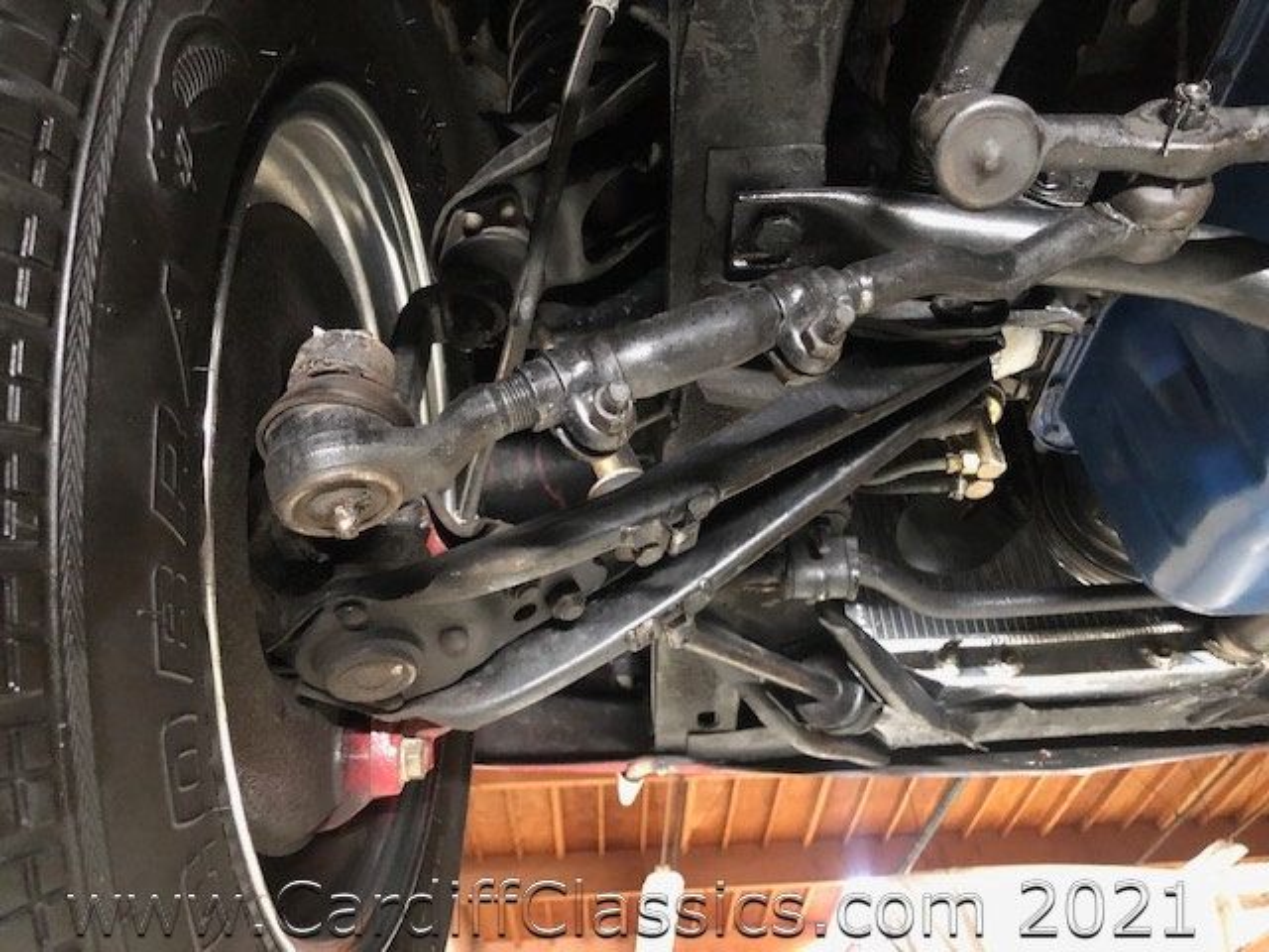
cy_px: 476
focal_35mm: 28
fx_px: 1026
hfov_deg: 63.4
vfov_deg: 49.7
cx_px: 634
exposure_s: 1/4
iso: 125
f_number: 1.8
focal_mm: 3.99
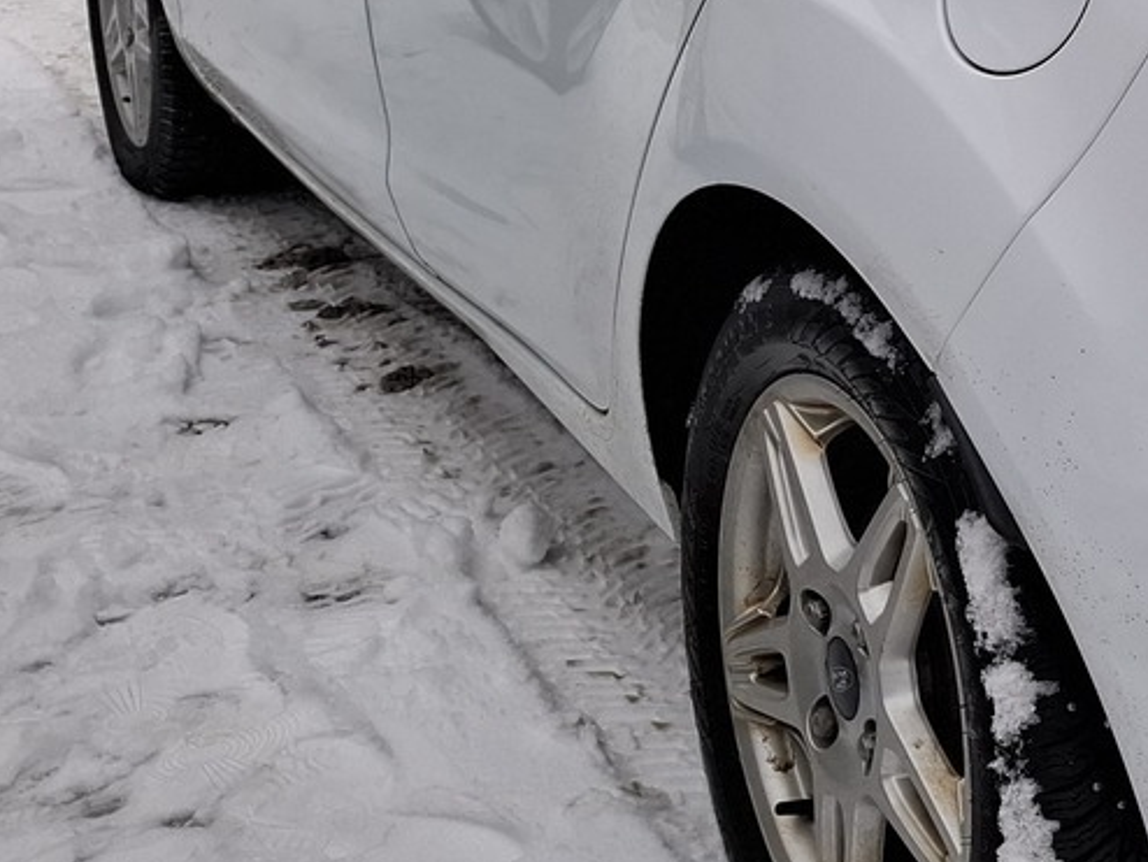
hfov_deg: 24.7
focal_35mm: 67
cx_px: 1543
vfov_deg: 21.1
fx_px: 2223
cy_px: -23
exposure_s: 1/100
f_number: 1.8
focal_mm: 5.54
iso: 50
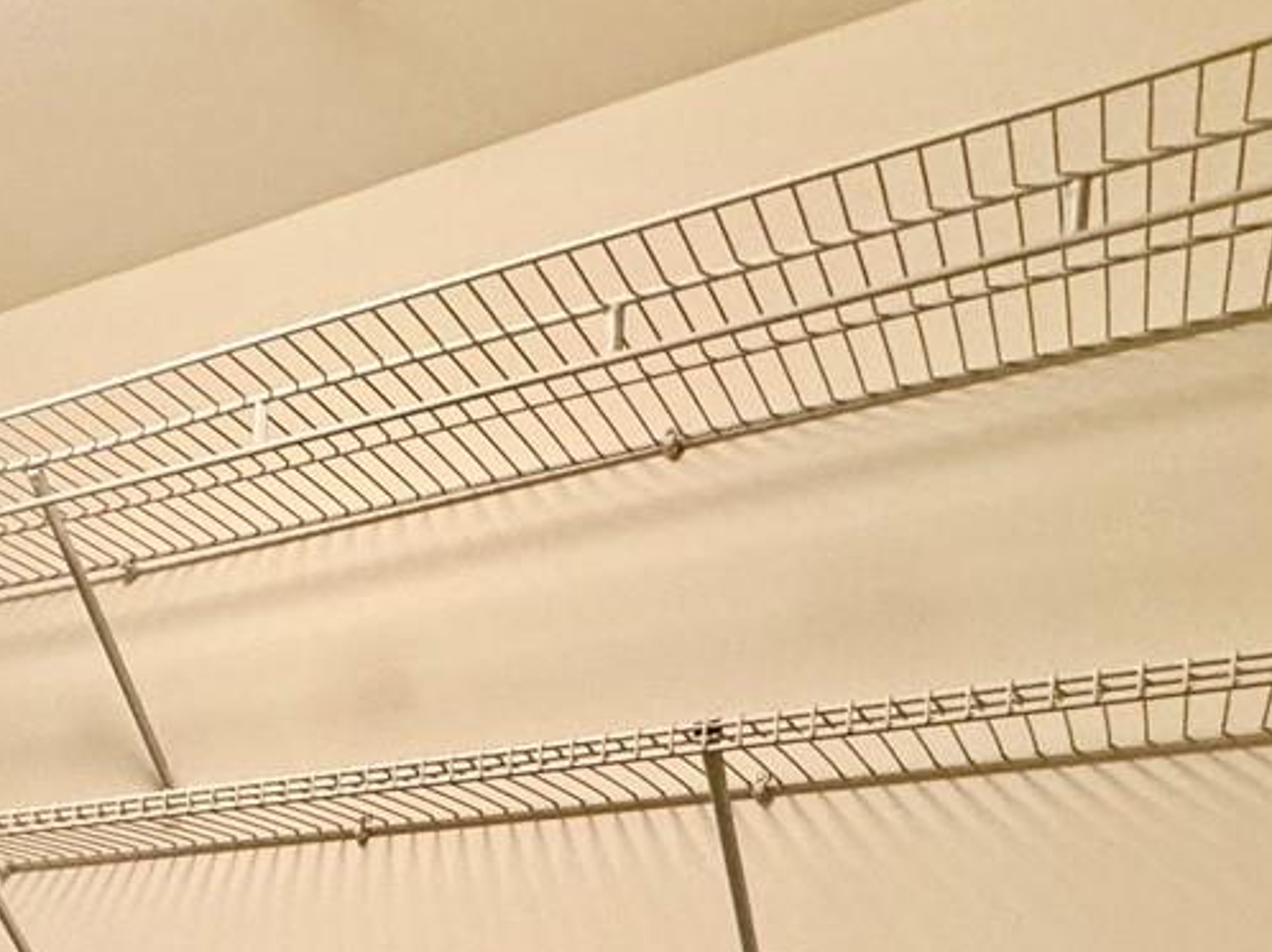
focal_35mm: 45
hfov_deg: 37.5
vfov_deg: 26.2
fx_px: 1653
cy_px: 1312
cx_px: -10
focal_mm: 2.22
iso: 250
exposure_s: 1/60
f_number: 2.2
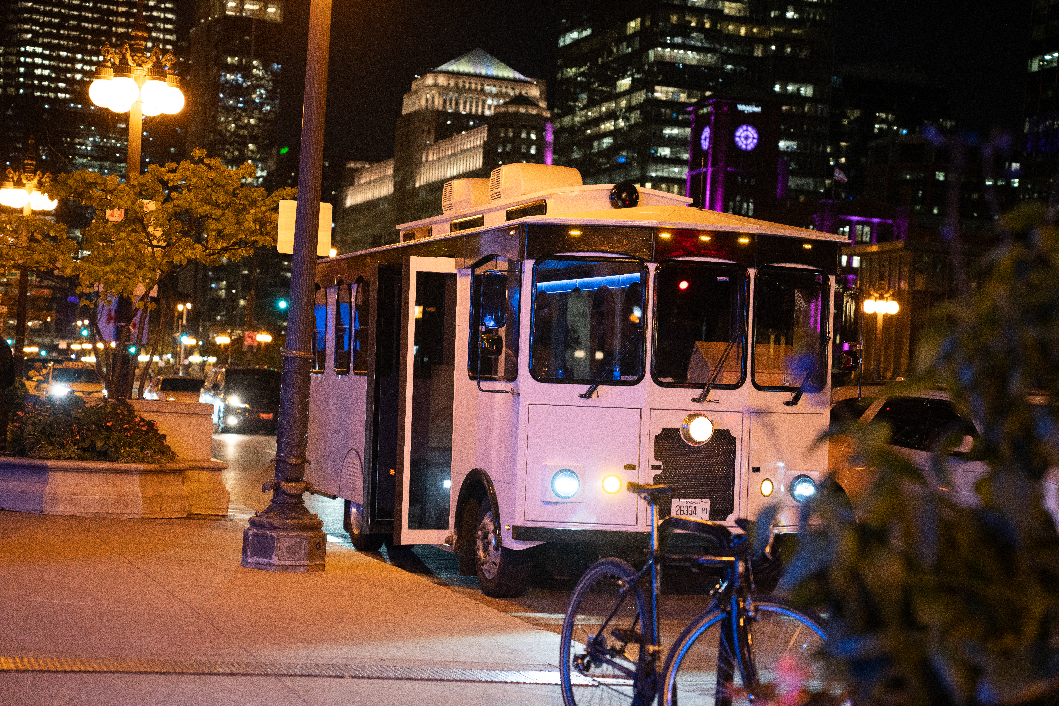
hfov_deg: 31.0
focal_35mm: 65
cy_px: 353
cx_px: 530
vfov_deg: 20.9
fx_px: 1912
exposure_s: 1/125
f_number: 2.8
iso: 2000
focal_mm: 65
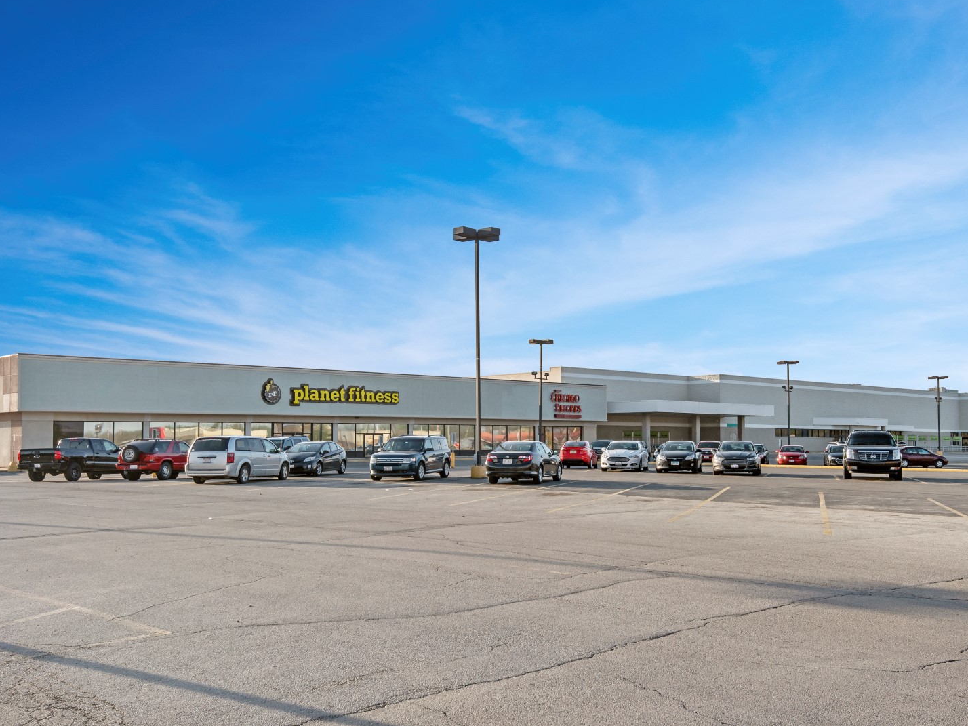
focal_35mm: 36
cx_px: 502
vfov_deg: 39.7
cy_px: 362
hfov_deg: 51.3
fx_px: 1007
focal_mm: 22
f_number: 8
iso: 200
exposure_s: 1/320
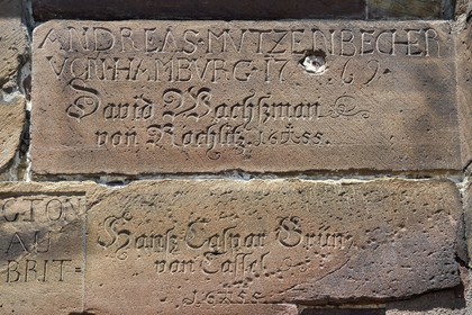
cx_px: 236
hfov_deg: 13.7
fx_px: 1967
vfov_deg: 9.1
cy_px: 158
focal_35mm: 150
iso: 200
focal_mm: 150
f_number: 10
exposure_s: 1/250
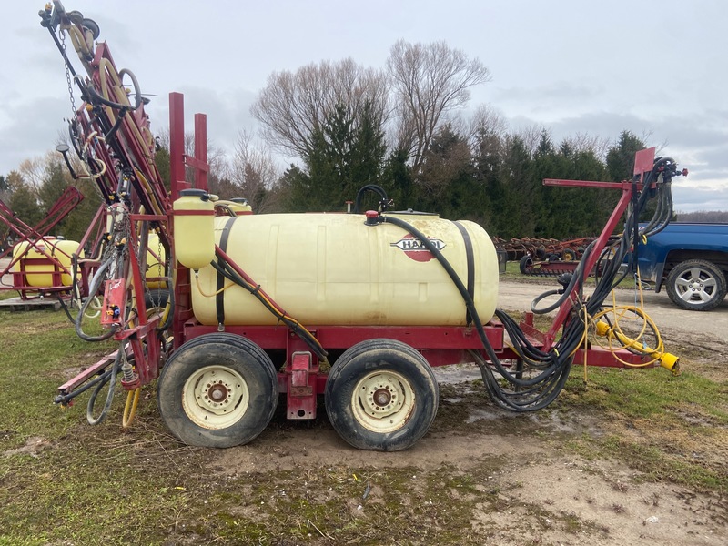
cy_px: 273
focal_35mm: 26
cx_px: 364
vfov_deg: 53.1
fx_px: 547
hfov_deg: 67.3
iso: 32
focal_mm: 4.25
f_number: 1.8
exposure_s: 1/1543
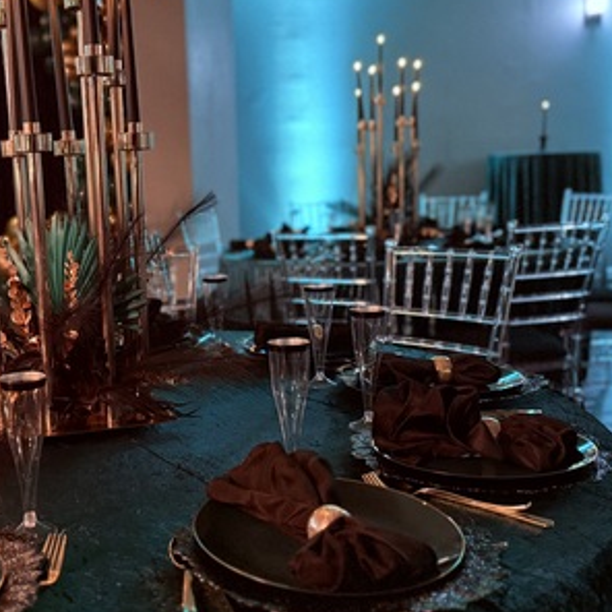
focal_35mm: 43
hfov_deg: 38.0
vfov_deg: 39.2
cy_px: 306
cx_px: 143
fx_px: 860
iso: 1000
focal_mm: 6.76
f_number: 1.78
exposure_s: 1/30
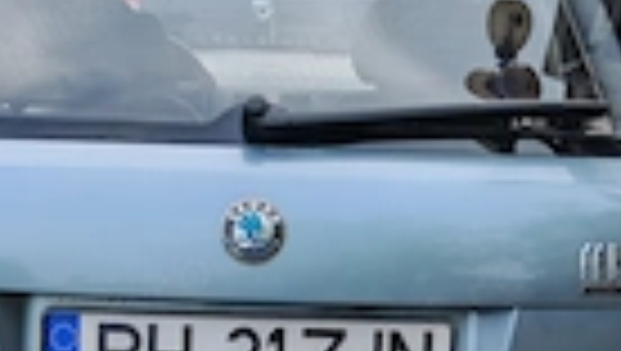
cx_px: 225
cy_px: 436
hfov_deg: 24.9
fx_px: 1401
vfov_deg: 13.8
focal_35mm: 85
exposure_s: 1/1300
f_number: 1.9
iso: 50
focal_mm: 6.67
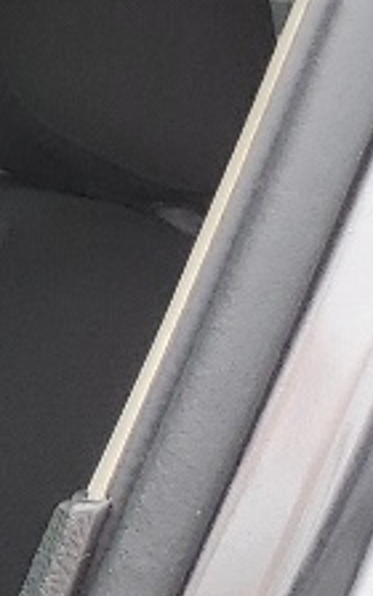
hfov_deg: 5.3
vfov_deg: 10.2
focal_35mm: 197
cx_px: -1476
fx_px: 3204
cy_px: 950
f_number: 1.5
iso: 50
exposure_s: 1/154
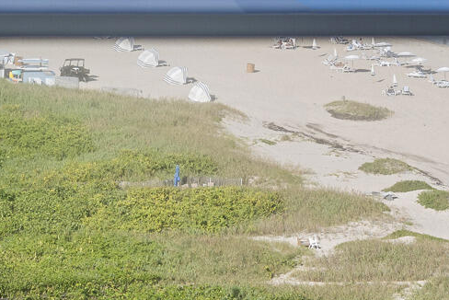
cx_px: 294
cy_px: -146
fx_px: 3195
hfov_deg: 8.0
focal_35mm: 256
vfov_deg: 5.3
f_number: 3.5
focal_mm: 50
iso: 125
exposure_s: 1/500
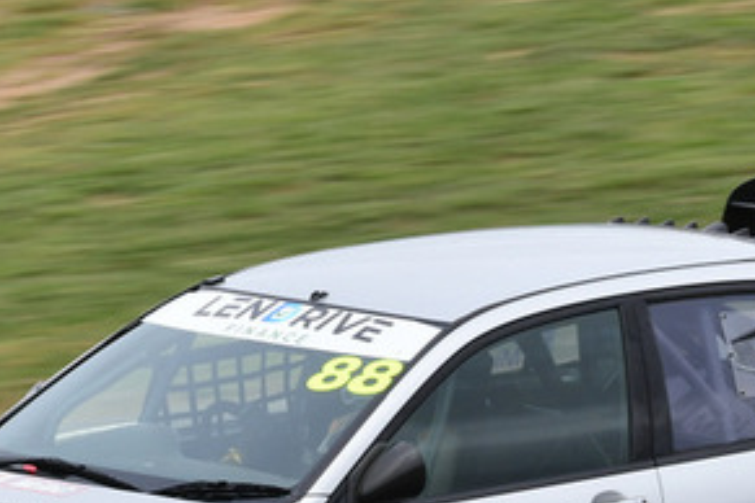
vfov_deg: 1.0
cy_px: 379
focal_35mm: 1321
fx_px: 27702
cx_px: 228
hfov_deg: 1.6
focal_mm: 320
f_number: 13
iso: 250
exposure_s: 1/200
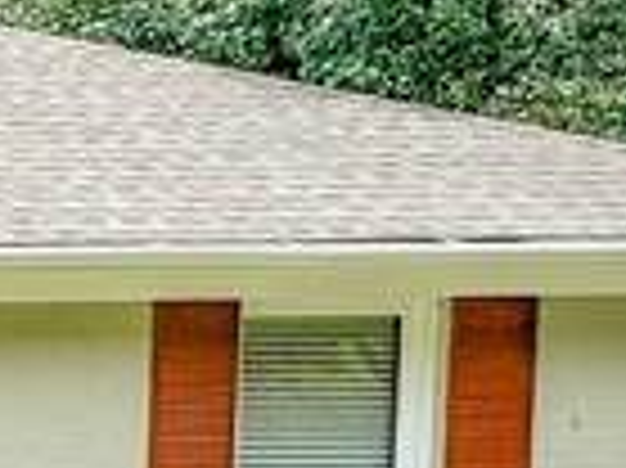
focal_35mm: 103
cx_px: -959
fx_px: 1861
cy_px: 540
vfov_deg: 14.0
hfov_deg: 13.2
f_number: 2.2
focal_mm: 2.22
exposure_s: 1/750
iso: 40
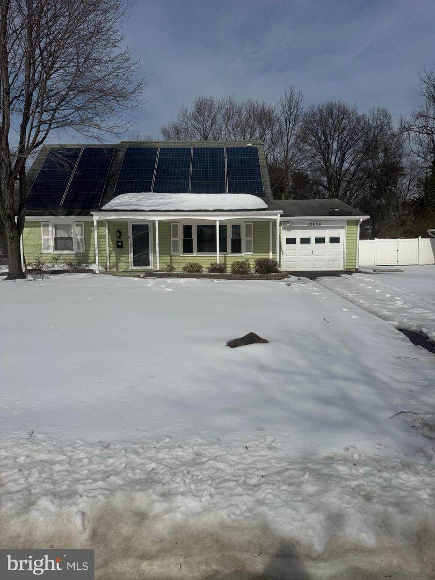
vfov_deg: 71.6
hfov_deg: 56.8
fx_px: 402
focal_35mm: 24
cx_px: 218
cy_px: 290
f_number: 1.78
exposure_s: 1/15152
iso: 64
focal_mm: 6.76
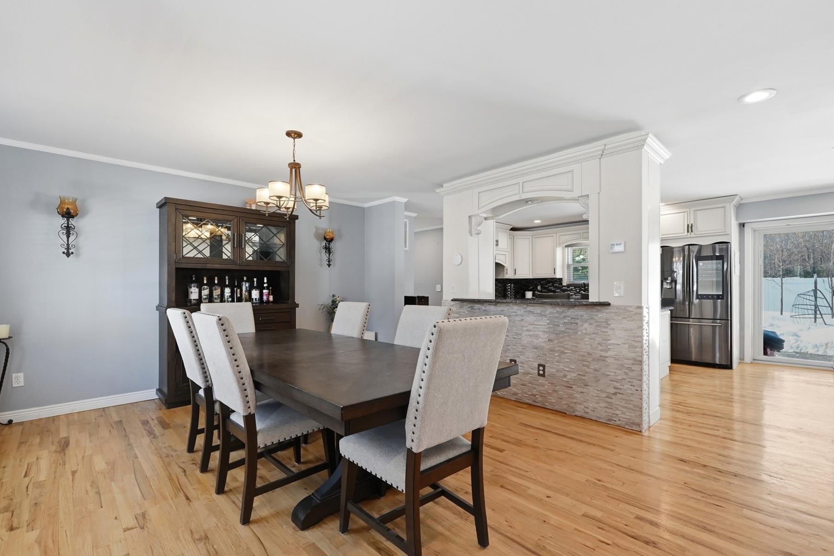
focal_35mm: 16
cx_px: 413
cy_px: 292
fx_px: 371
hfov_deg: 96.7
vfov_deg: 73.7
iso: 640
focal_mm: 14
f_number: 16
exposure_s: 1/100
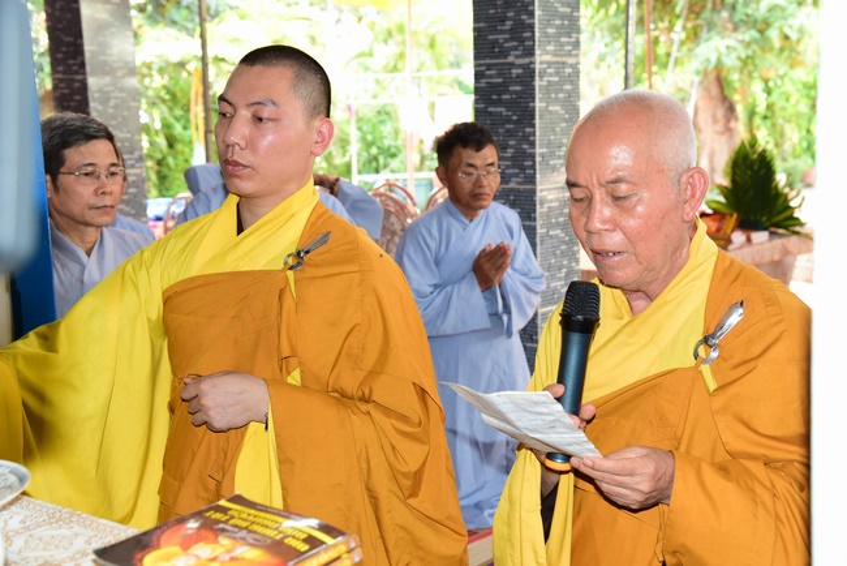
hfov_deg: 36.2
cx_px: 424
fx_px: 1295
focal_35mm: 55
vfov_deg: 24.6
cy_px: 283
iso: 640
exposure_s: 1/60
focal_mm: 55
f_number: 5.6
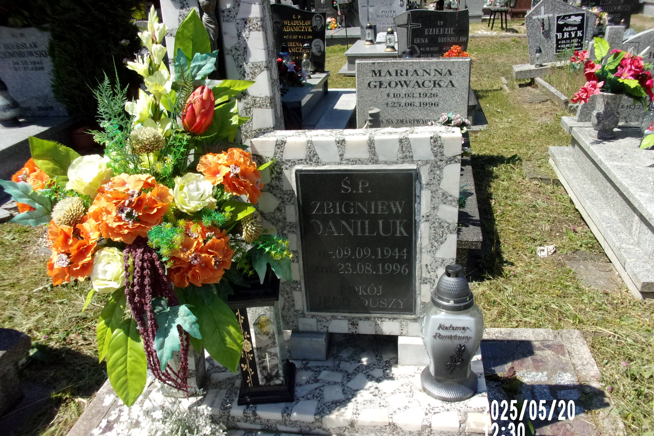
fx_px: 545
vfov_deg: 43.6
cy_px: 225
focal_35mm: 30
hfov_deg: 61.9
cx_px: 336
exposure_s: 1/210
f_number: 10.8
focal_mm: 5.1
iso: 200
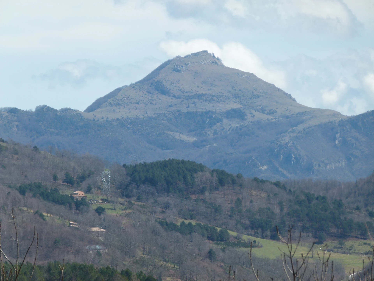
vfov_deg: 4.7
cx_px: 187
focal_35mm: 316
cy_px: 140
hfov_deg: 6.3
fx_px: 3414
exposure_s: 1/800
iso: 100
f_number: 4.1
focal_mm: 56.9
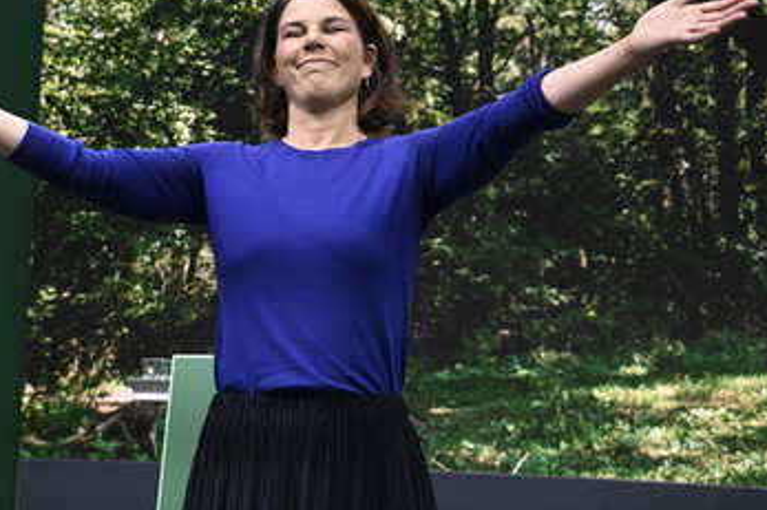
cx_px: 300
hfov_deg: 30.9
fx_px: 1384
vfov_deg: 20.9
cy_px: 192
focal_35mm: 65
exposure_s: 1/800
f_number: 5.6
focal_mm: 50
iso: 4000
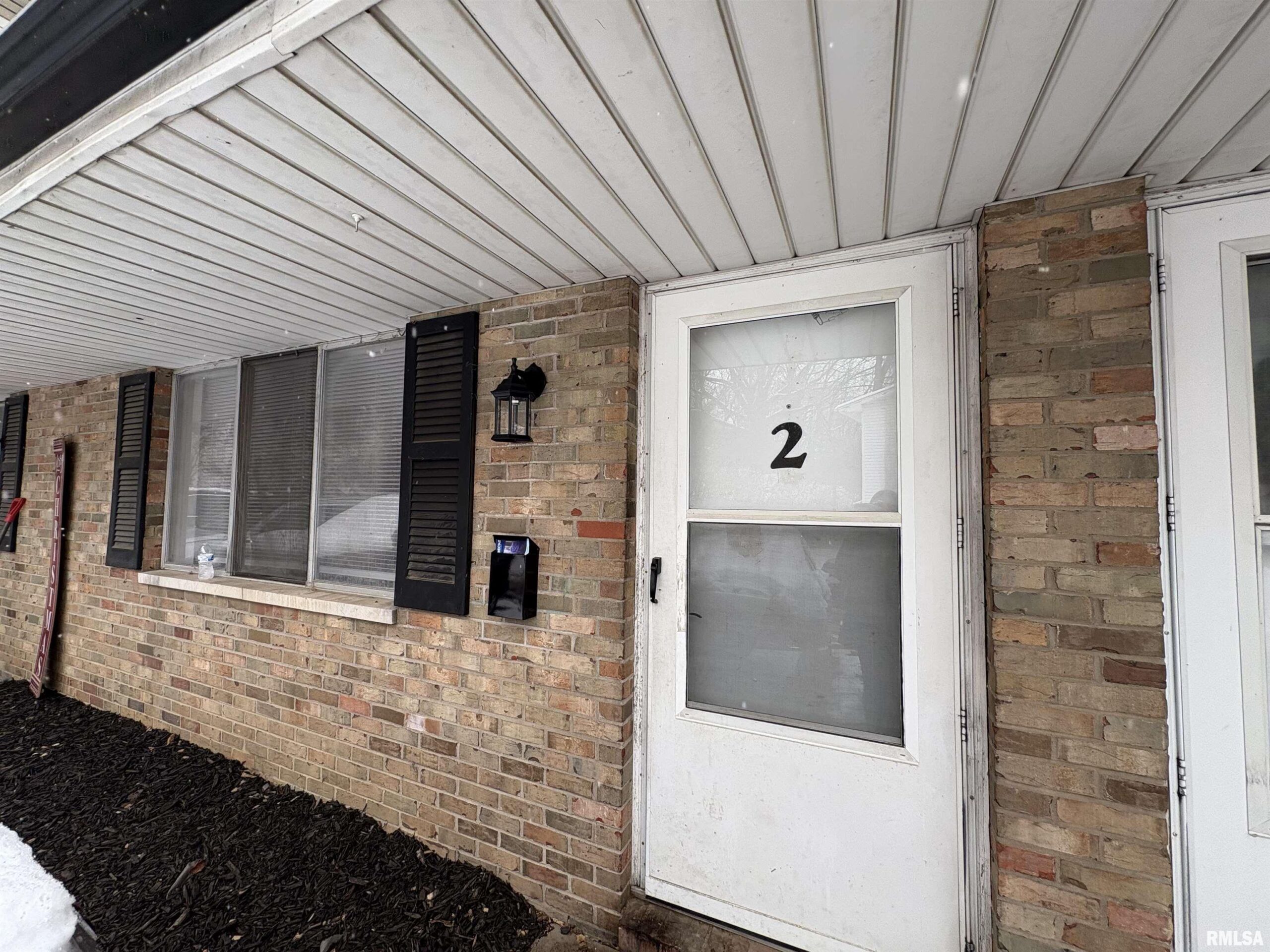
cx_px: 635
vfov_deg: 85.7
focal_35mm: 14
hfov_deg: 102.1
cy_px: 476
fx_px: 514
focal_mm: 2.22
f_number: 2.2
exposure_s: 1/152
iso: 40
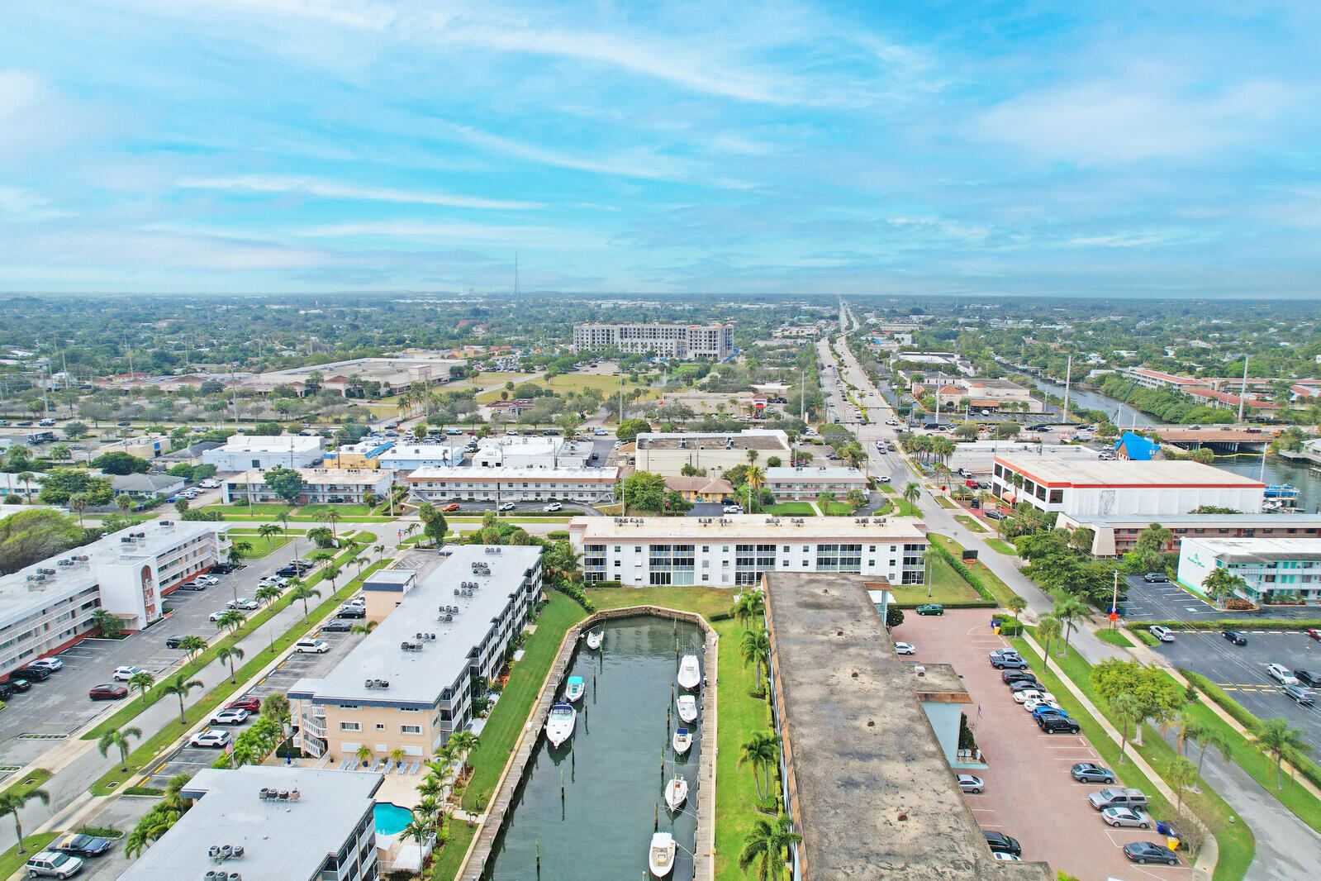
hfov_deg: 78.6
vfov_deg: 57.2
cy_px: 440
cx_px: 660
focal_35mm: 22
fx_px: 807
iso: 120
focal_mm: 8.38
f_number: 2.8
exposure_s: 1/3000
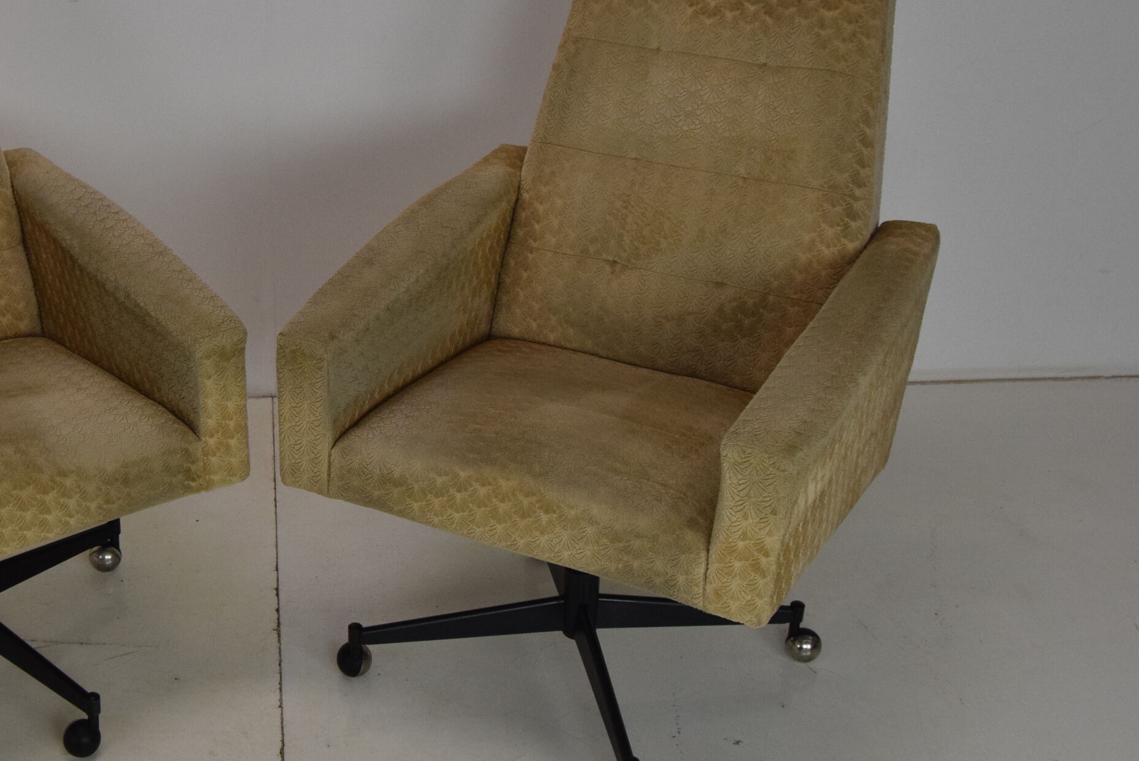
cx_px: 279
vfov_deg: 25.5
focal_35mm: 53
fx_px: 1678
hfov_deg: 36.6
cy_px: 295
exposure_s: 1/320
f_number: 9
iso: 1600
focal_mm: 22
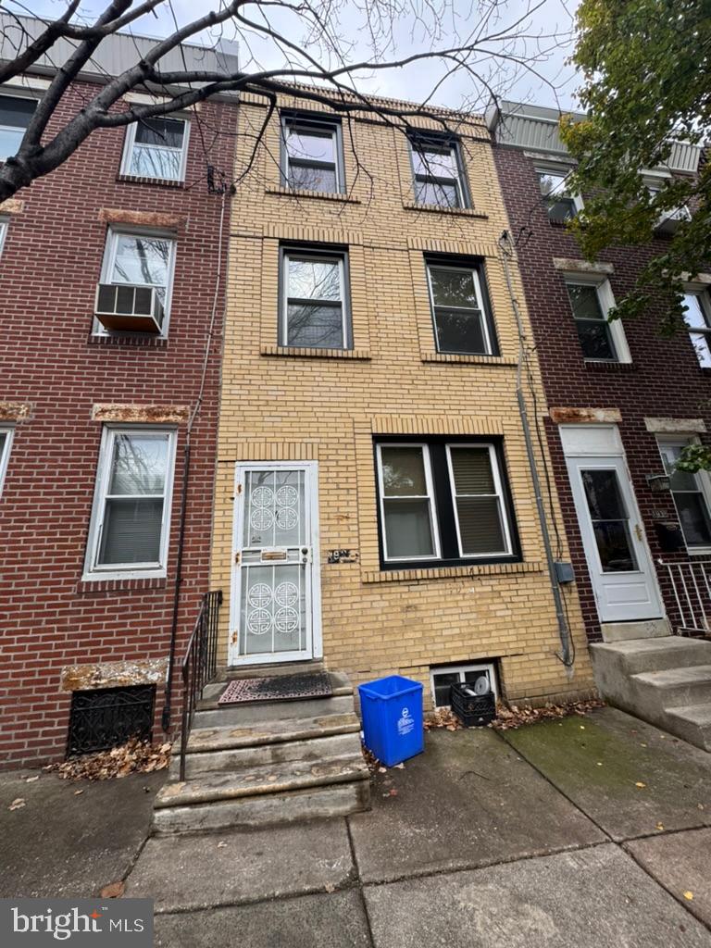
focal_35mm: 14
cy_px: 474
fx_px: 383
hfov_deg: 85.7
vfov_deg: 102.1
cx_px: 356
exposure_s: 1/175
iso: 40
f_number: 2.2
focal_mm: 2.22
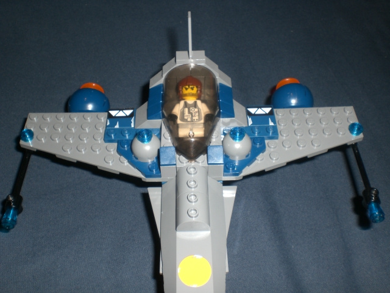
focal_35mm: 38
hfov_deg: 49.0
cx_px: 195
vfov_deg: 37.7
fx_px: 428
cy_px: 146
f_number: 4.4
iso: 50
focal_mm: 6.3
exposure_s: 1/60
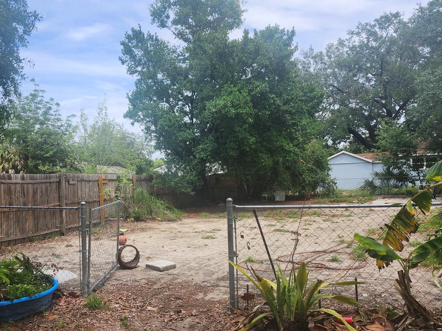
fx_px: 396
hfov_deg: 57.7
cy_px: 203
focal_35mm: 31
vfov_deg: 45.1
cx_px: 166
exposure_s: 1/1114
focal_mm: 5.54
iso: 25
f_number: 1.8
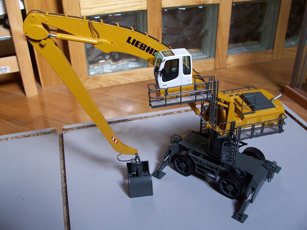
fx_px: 310
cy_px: 115
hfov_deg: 52.6
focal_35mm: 35
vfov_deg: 40.7
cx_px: 154
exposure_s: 1/30
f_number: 2.8
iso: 140
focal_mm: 6
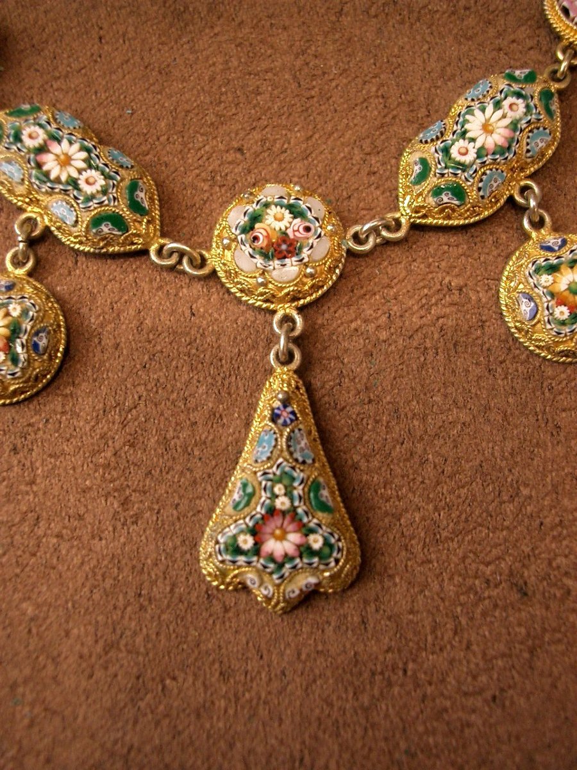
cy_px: 385
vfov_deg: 45.8
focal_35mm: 41
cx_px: 288
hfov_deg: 35.1
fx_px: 911
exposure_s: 1/60
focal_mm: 6.8
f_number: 2.8
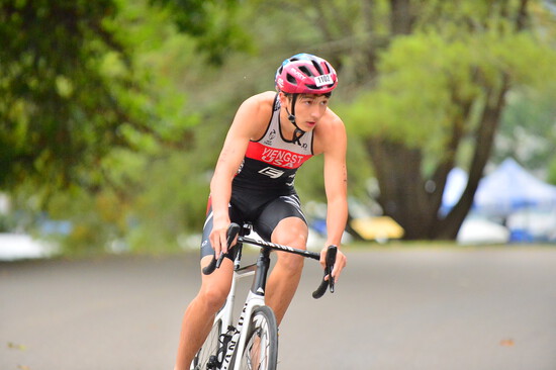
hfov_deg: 10.3
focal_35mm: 200
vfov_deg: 6.9
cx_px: 278
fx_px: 3087
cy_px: 185
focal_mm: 200
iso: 4000
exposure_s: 1/3200
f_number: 2.8
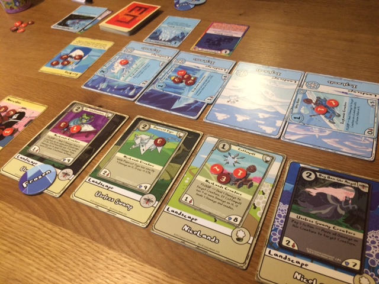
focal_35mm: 29
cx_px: 190
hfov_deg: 61.7
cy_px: 142
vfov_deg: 48.2
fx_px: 318
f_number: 2.2
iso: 160
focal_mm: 4.15
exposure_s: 1/30
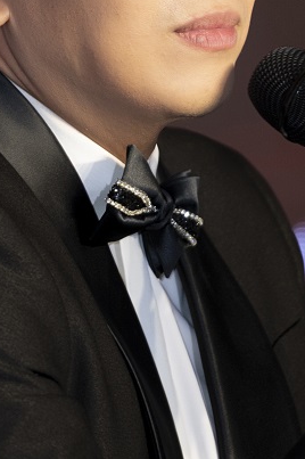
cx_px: 154
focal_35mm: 746
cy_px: 7
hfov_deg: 1.8
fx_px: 9496
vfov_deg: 2.8
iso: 640
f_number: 2.8
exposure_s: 1/160
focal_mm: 200
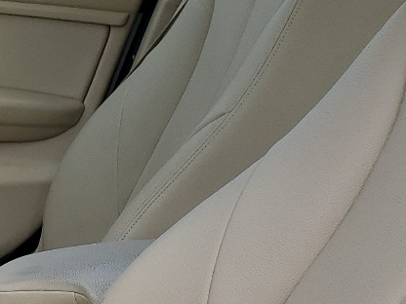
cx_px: -270
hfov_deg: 17.0
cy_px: 376
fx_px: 1173
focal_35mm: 100
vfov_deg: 14.3
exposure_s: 1/1111
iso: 50
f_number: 1.5
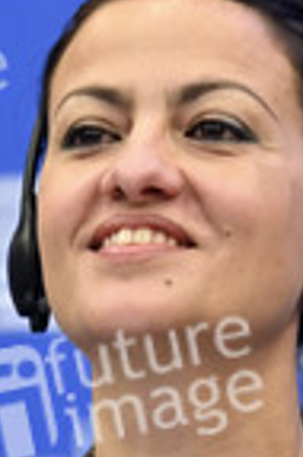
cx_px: 191
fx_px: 6201
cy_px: 553
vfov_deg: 4.2
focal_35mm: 490
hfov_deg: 2.8
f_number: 2.8
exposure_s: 1/160
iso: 640
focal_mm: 175
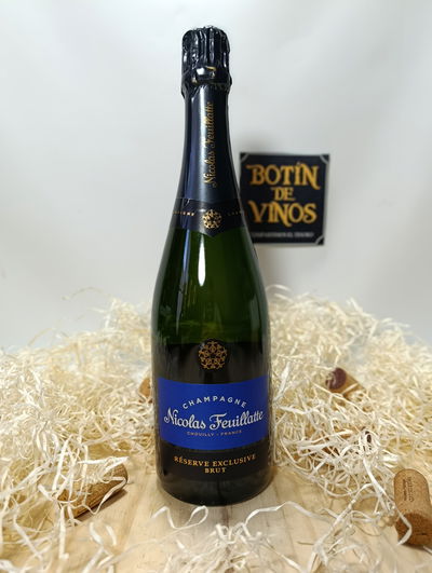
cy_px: 286
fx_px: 382
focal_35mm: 23
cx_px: 216
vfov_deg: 73.8
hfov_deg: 59.0
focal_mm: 6.11
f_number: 1.65
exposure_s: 1/100
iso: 137
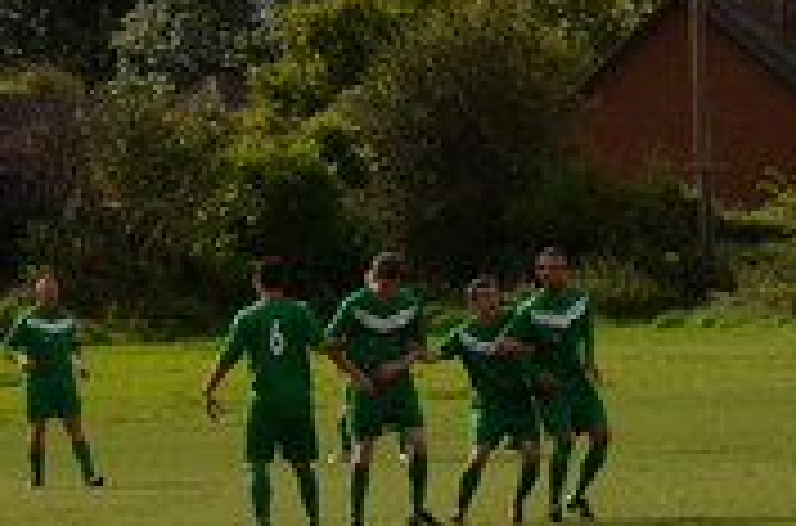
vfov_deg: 5.7
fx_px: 5292
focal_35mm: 240
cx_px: 600
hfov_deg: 8.6
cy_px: 306
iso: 100
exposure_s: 1/500
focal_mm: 50
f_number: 8
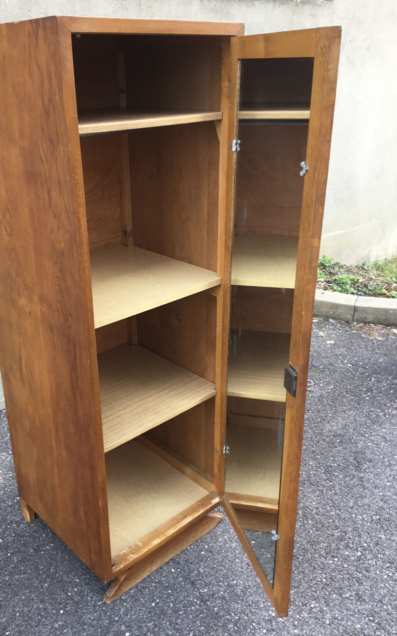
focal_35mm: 33
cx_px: 161
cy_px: 317
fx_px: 571
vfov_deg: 58.1
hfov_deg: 38.2
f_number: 2.4
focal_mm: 3.3
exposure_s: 1/50
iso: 25
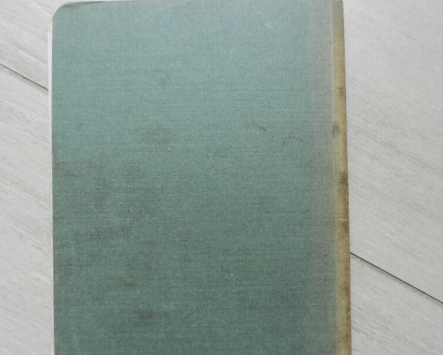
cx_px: 221
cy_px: 223
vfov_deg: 44.2
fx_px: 433
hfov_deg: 54.2
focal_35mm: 33
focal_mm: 4.5
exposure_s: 1/15
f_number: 3.5
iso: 400
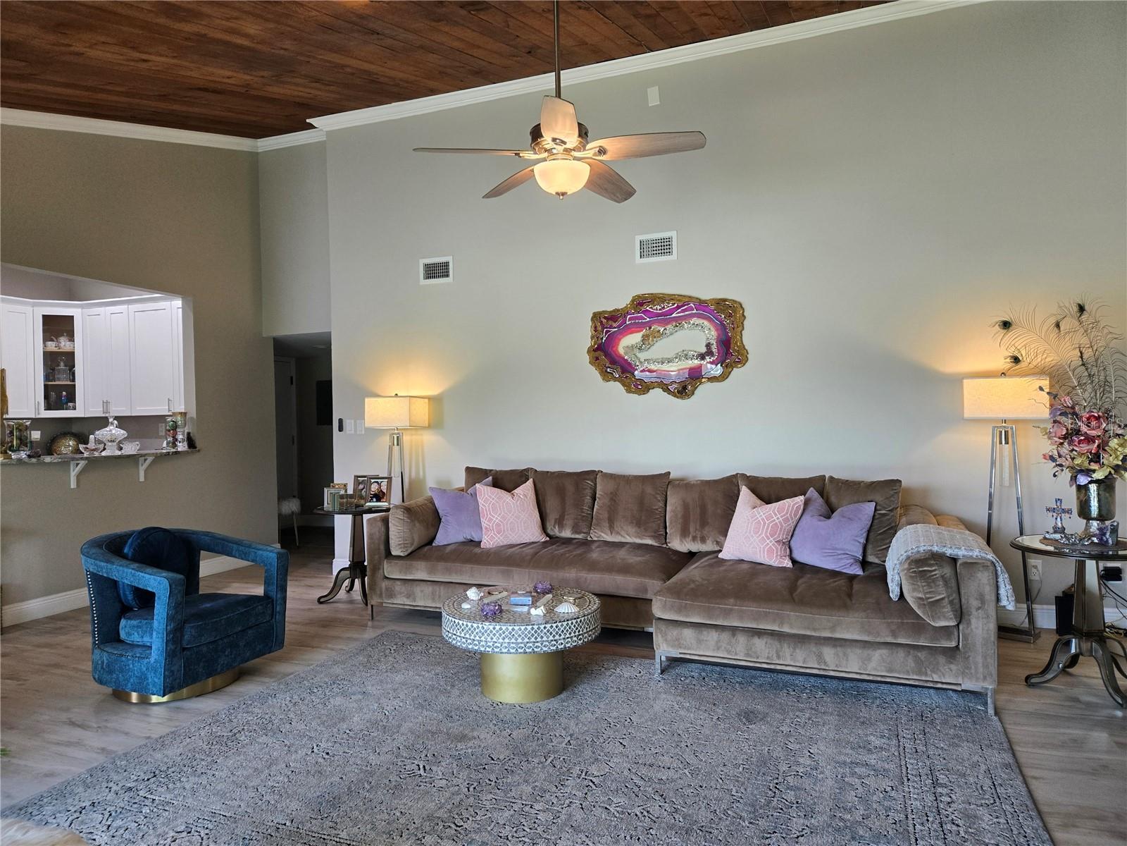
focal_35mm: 23
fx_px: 749
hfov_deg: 73.9
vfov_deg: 58.9
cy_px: 423
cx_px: 564
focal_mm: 5.4
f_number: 1.8
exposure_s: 1/120
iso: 200
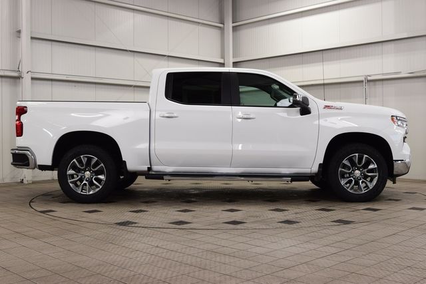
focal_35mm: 44
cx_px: 213
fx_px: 515
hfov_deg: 45.0
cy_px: 142
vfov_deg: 30.9
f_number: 7.1
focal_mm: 29
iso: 400
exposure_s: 1/30
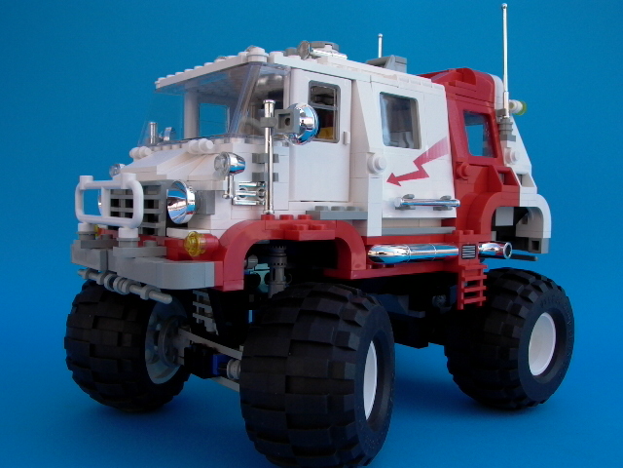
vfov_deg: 42.9
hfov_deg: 55.4
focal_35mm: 33
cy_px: 234
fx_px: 594
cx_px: 312
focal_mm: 7.13
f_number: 4.03
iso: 100
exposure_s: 1/356
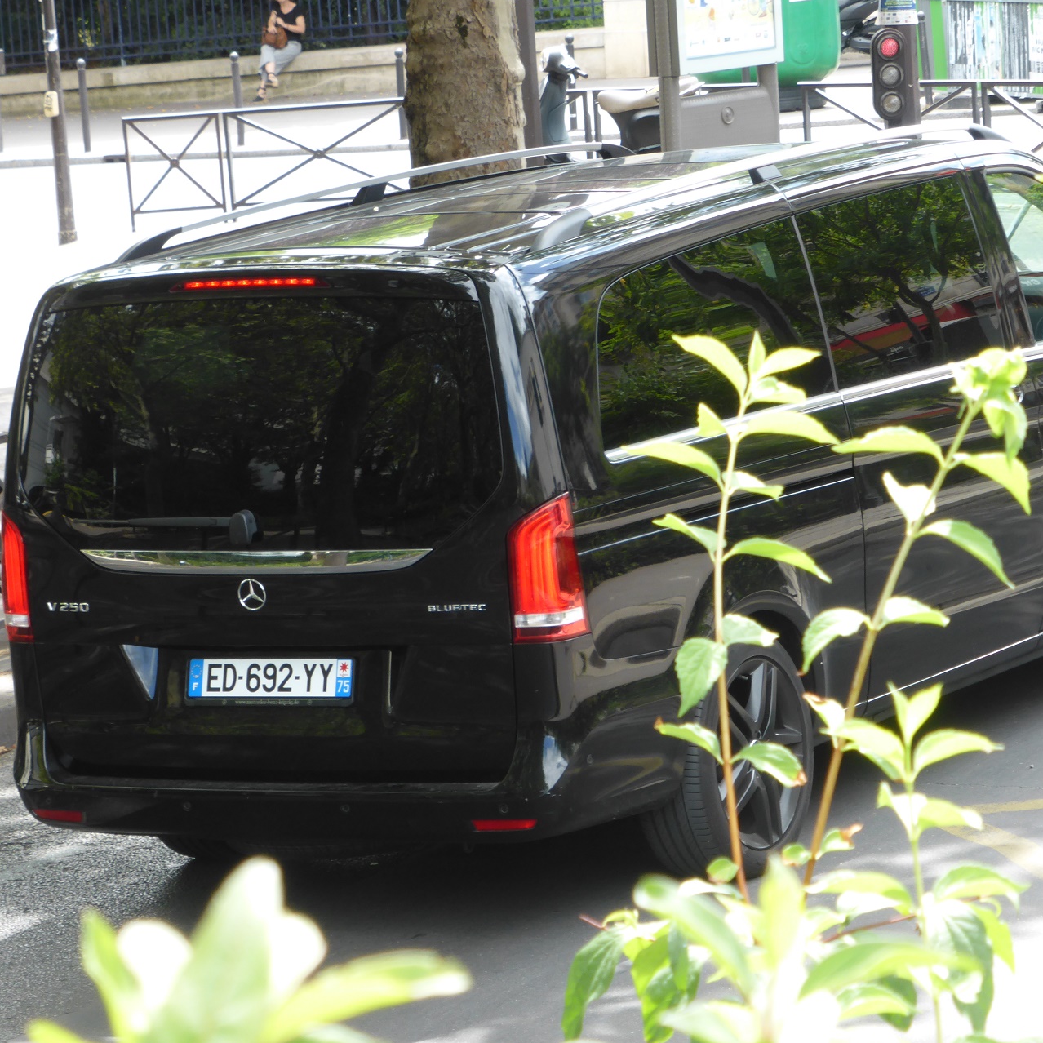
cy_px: 521
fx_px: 5216
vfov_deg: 11.4
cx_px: 621
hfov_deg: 11.4
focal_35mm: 153
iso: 125
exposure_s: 1/80
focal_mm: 23.1
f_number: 5.4
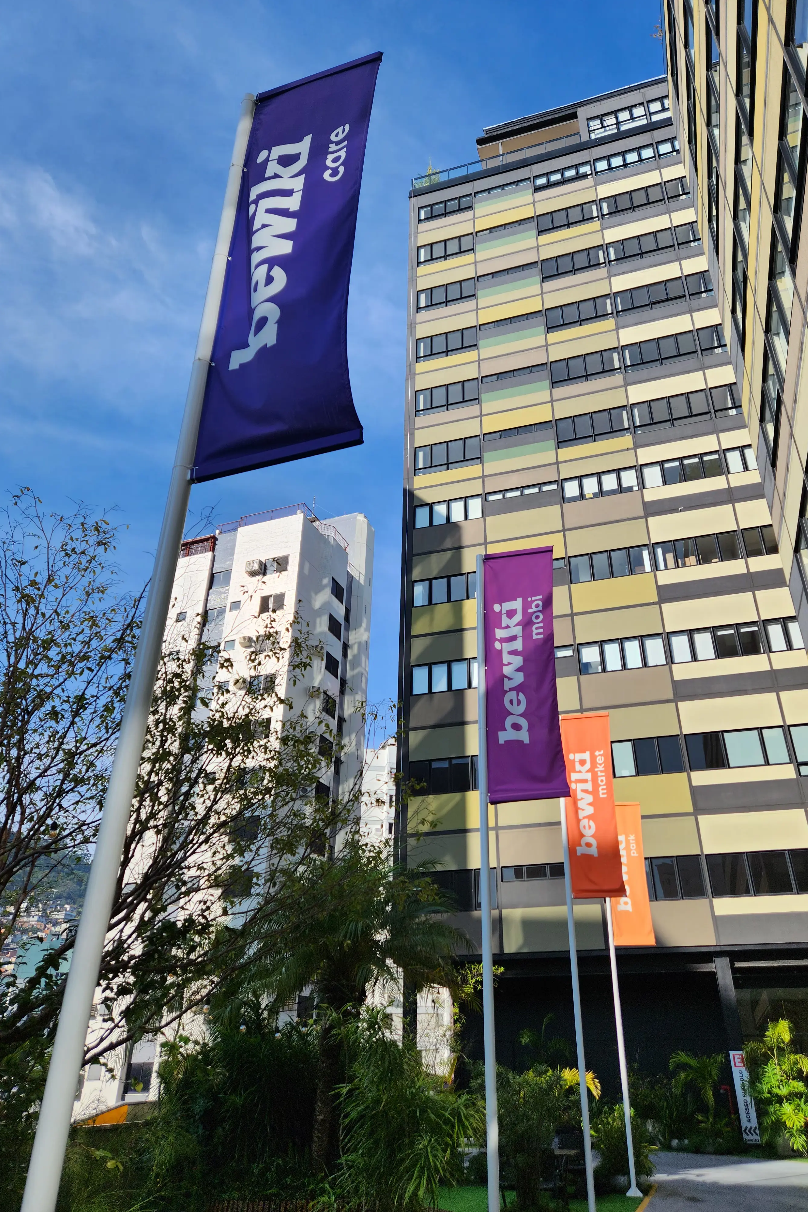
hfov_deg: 53.1
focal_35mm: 24
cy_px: 607
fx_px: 808
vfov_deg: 73.7
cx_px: 440
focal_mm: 5.4
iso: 20
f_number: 1.8
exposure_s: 1/1645
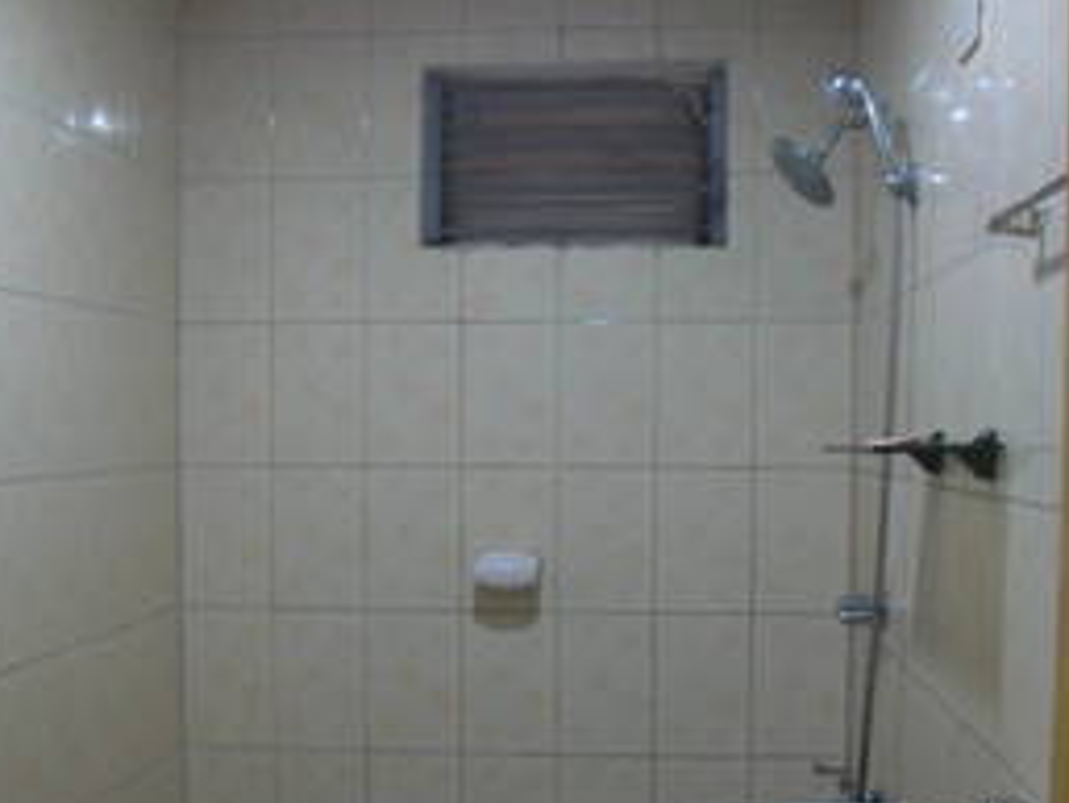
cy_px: 553
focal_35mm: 49
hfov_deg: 38.8
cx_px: 591
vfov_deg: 29.4
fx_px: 1514
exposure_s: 1/15
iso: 400
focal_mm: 6.2
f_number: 2.8
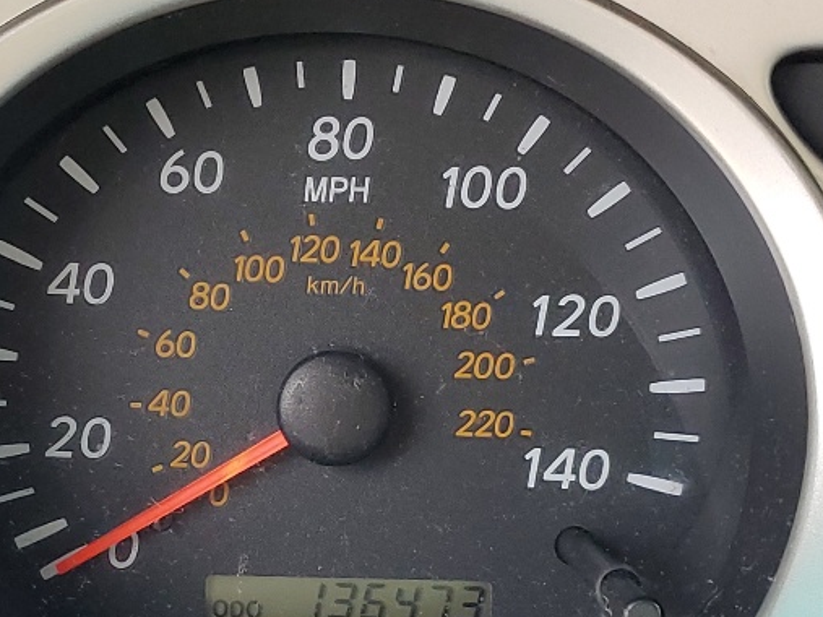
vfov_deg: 17.9
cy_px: 406
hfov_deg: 23.7
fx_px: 1949
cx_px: 282
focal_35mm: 82
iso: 72
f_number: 1.5
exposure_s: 1/120
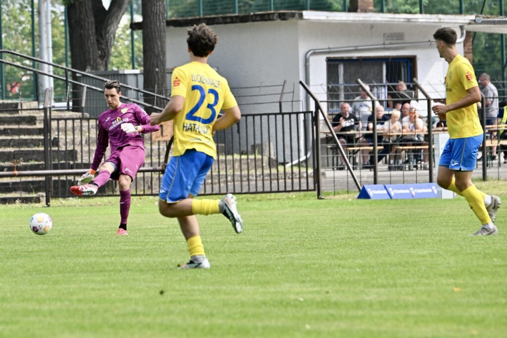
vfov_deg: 3.4
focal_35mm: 400
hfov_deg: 5.2
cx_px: 254
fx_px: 5631
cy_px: 169
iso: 2200
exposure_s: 1/1600
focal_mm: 400
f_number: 9
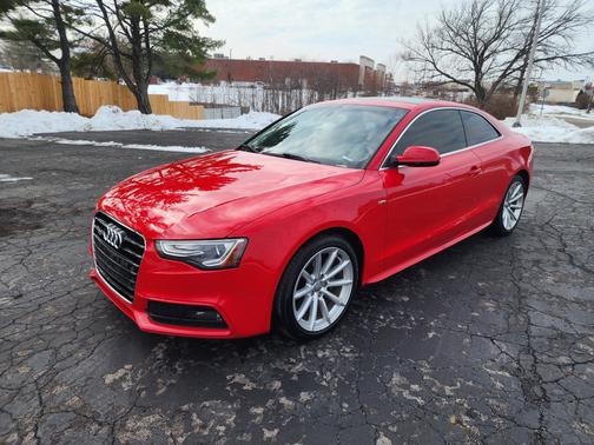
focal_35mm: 23
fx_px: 395
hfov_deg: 73.9
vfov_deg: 58.9
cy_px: 222
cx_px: 297
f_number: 1.8
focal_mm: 6.4
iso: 12
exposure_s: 1/805
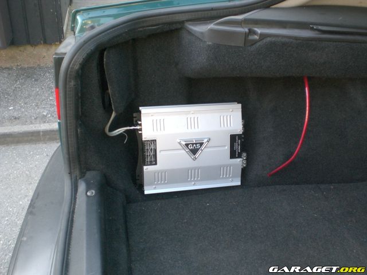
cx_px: 184
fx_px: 403
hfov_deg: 49.0
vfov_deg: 37.7
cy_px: 138
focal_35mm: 38
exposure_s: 1/100
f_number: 3.1
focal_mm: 6.3
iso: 200
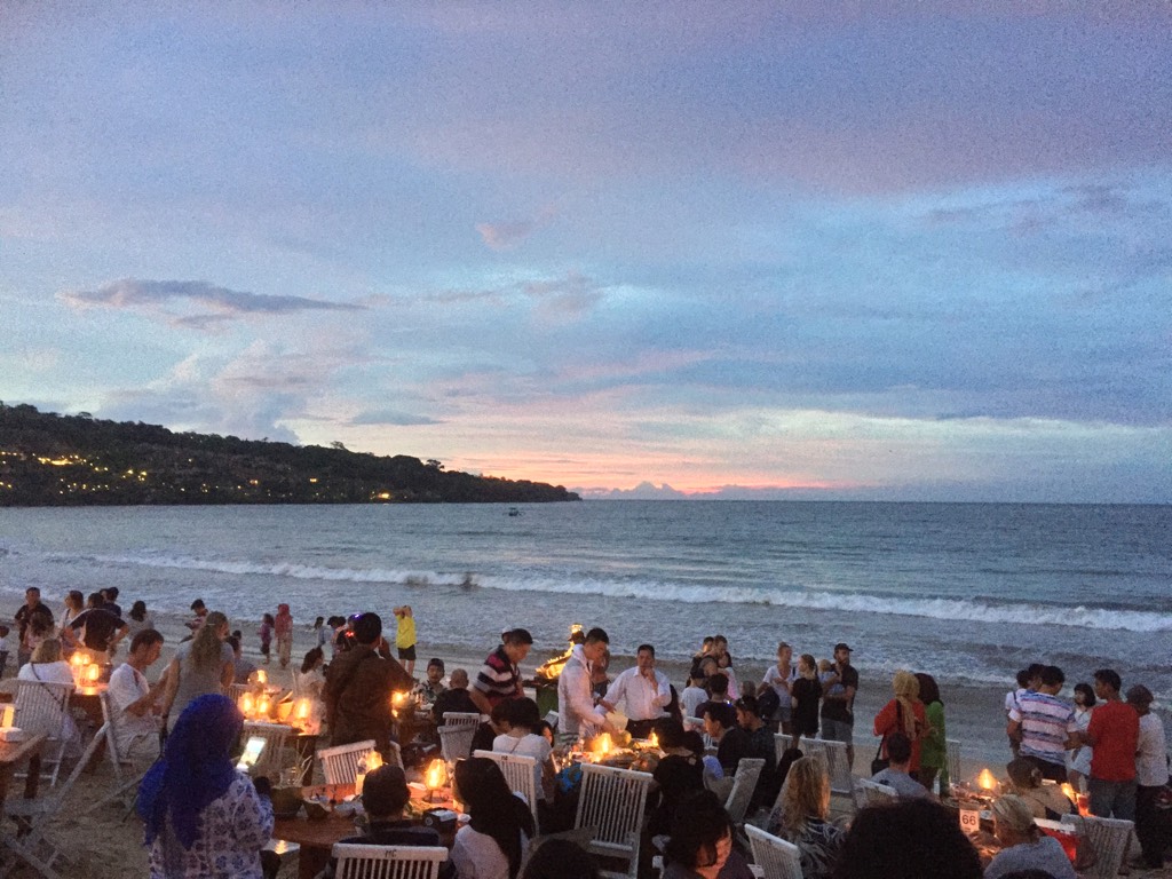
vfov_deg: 48.2
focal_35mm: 29
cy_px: 440
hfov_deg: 61.7
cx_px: 586
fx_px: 982
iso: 640
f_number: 2.2
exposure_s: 1/17
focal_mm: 4.15
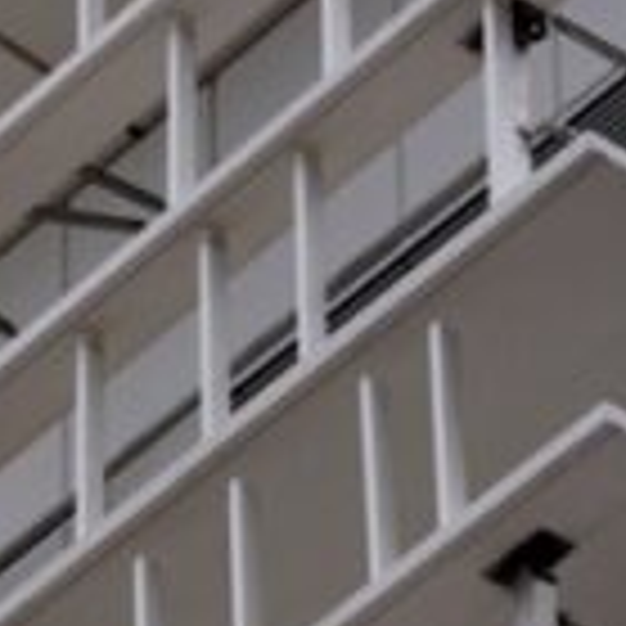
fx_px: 9575
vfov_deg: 3.7
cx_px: -1121
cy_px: 500
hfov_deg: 3.7
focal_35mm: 468
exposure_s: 1/80
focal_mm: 50
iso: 100
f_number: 4
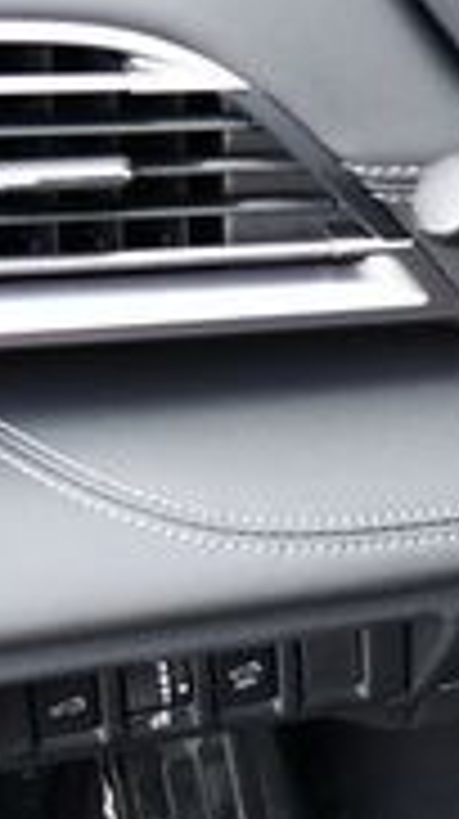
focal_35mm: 133
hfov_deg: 7.8
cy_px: 369
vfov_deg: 16.1
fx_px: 2886
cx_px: 1390
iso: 720
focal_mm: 18
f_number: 3.5
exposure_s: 1/250
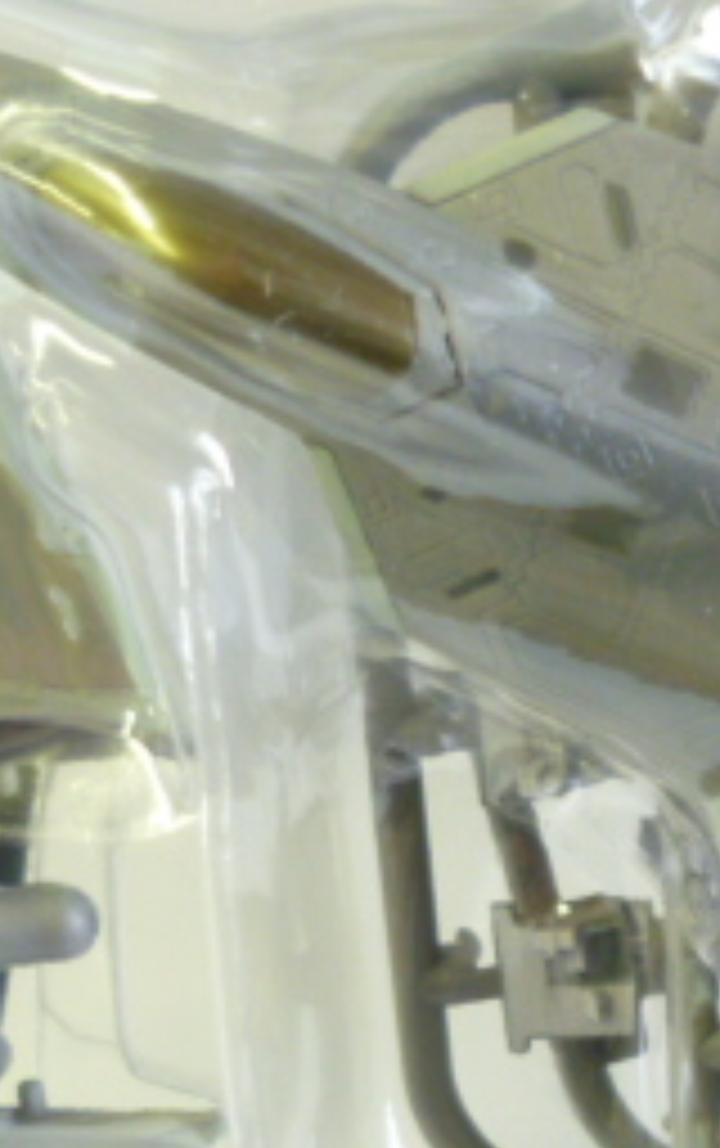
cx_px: 900
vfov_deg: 24.1
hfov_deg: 14.8
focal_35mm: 85
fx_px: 2661
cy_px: 860
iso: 200
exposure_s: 1/30
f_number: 3
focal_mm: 5.7
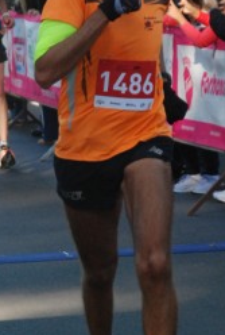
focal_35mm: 344
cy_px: 109
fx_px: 3204
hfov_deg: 4.0
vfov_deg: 6.0
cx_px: 179
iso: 1000
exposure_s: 1/320
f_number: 5.6
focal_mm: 95
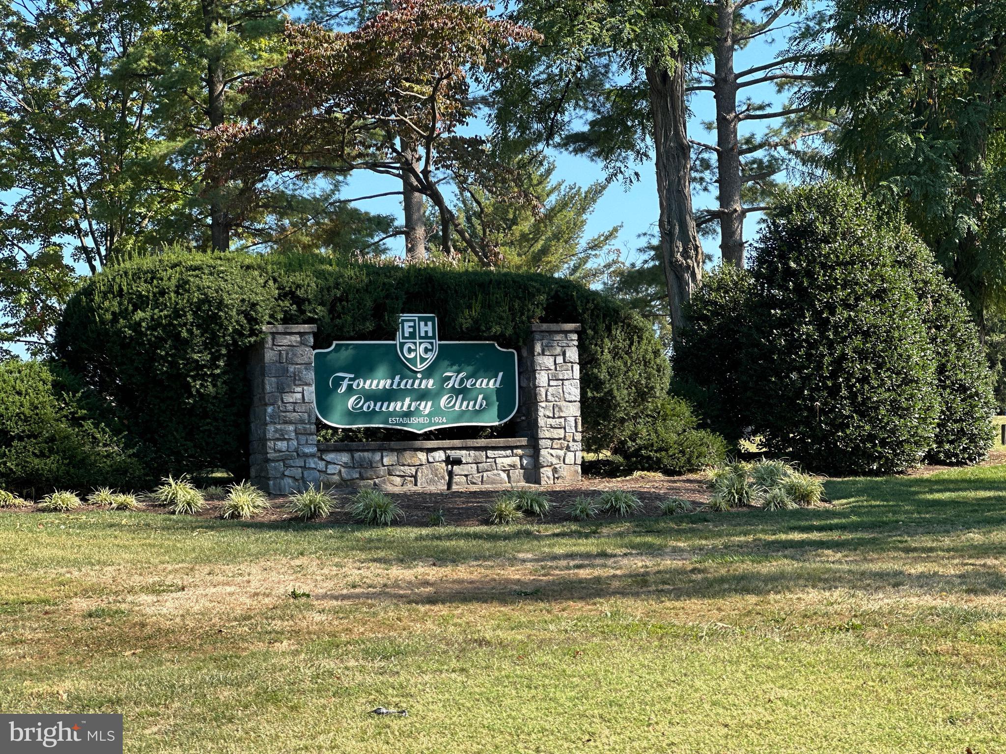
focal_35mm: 77
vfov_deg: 19.1
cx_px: 503
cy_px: 377
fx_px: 2238
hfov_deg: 25.3
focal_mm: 9
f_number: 2.8
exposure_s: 1/165
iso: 25
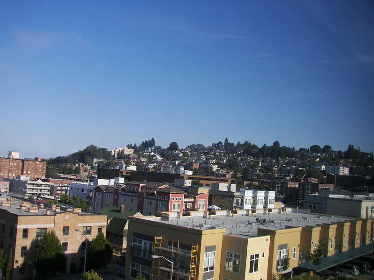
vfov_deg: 39.7
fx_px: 389
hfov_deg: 51.4
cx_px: 187
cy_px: 140
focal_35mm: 36
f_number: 4
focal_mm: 6
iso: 64
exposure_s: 1/640
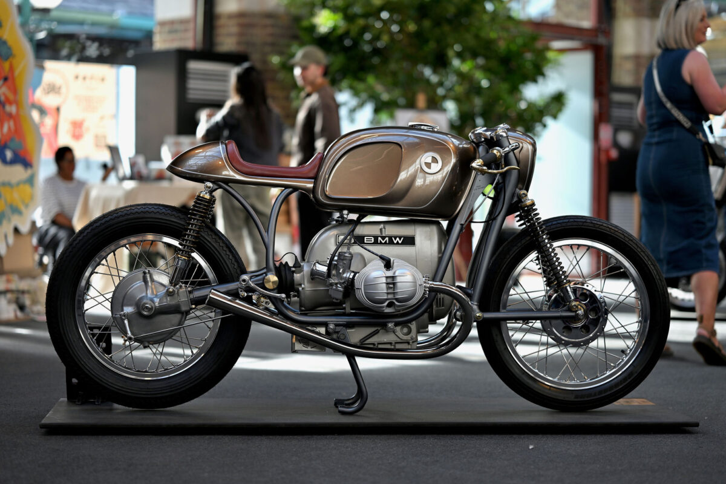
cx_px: 363
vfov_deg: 16.1
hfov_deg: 23.9
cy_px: 242
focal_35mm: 85
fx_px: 1714
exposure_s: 1/400
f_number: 1.8
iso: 100
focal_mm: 85
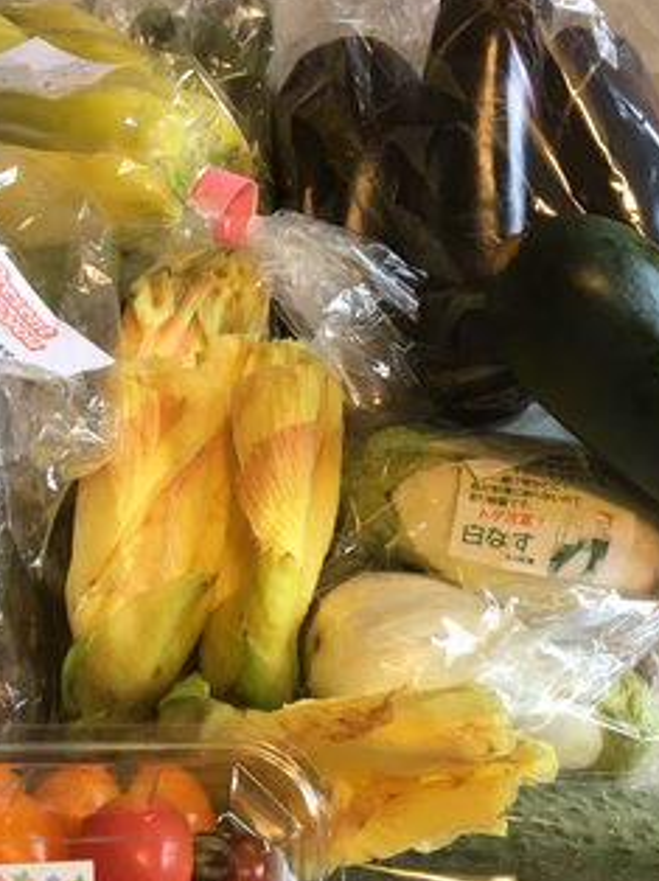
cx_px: 266
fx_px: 940
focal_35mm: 37
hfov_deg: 38.5
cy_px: 544
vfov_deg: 49.7
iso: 25
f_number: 2.2
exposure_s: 1/30
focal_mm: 4.15
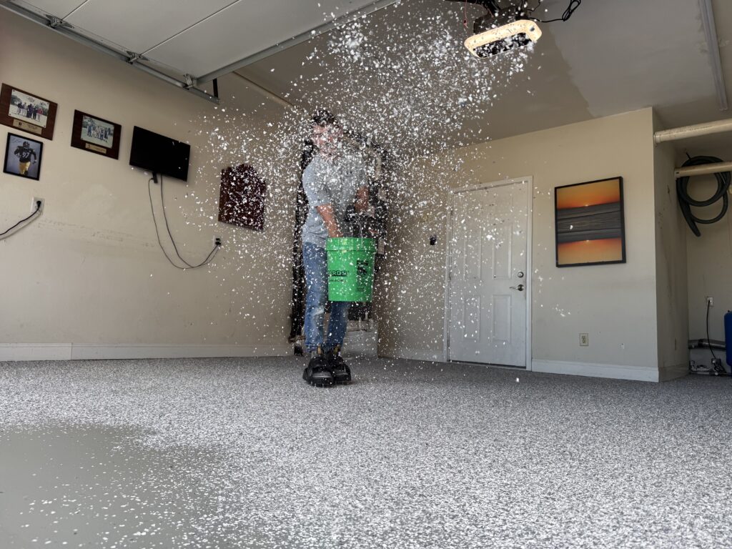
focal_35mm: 24
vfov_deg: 56.8
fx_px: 508
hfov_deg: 71.6
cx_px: 366
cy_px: 274
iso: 80
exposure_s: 1/405
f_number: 1.78
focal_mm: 6.76
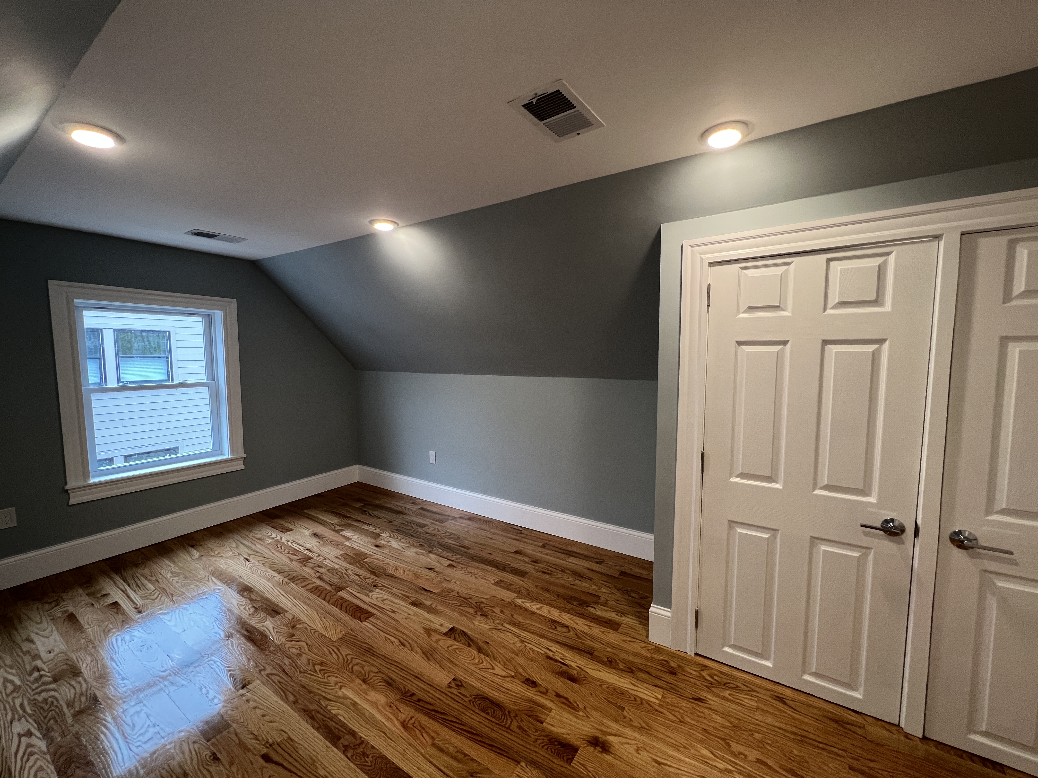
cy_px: 389
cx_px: 519
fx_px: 390
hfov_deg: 106.2
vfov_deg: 89.9
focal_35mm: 13
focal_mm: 1.57
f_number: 1.8
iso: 160
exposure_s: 1/120
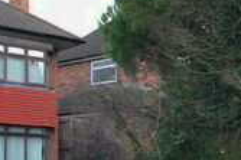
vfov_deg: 21.4
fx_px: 421
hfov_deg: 27.8
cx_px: -52
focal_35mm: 63
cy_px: 119
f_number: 5
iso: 400
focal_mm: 10
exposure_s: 1/100
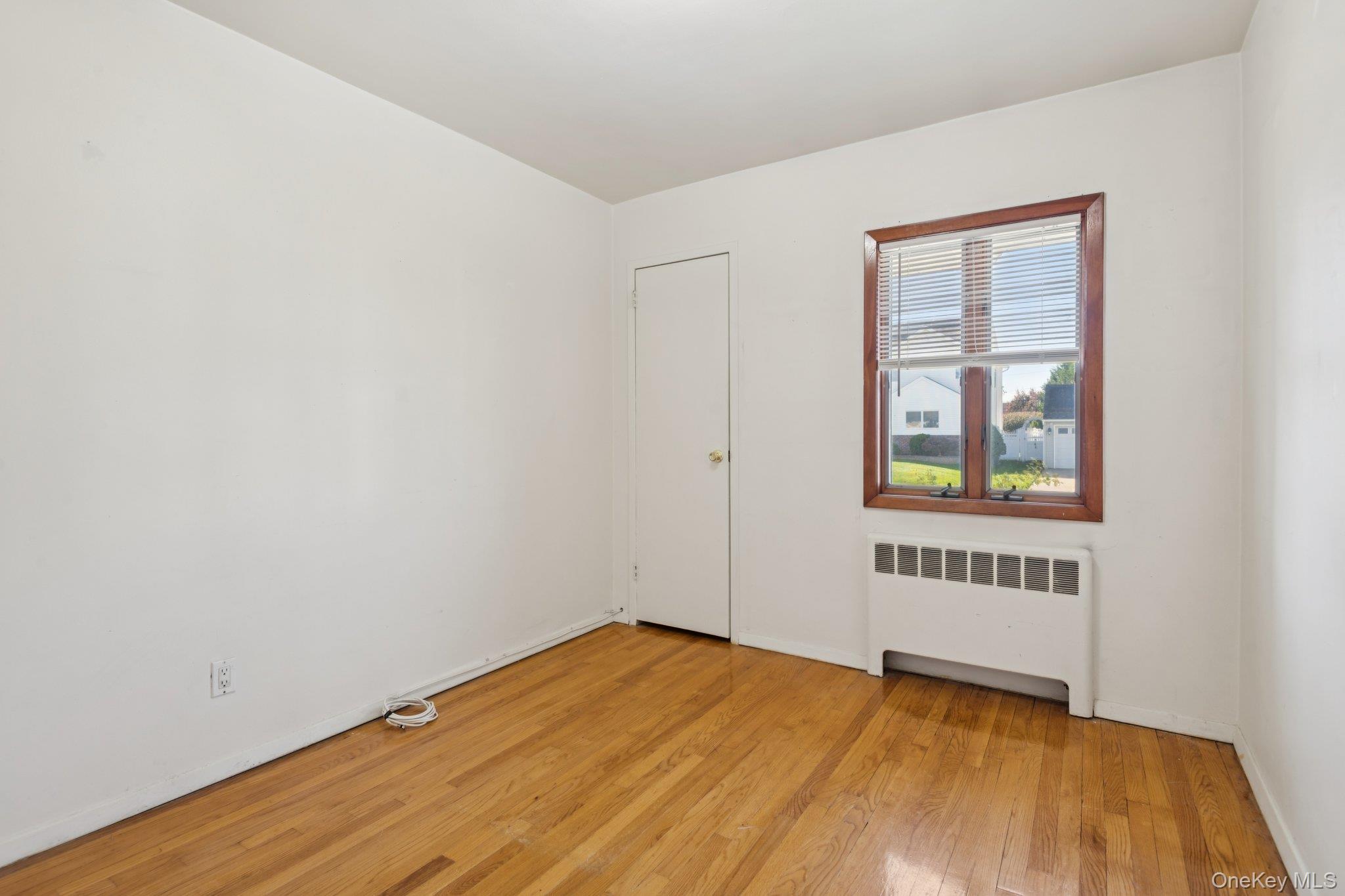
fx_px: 672
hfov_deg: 90.0
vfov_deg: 67.4
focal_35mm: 18
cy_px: 448
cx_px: 672
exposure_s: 1/8
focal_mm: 18
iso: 160
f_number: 8
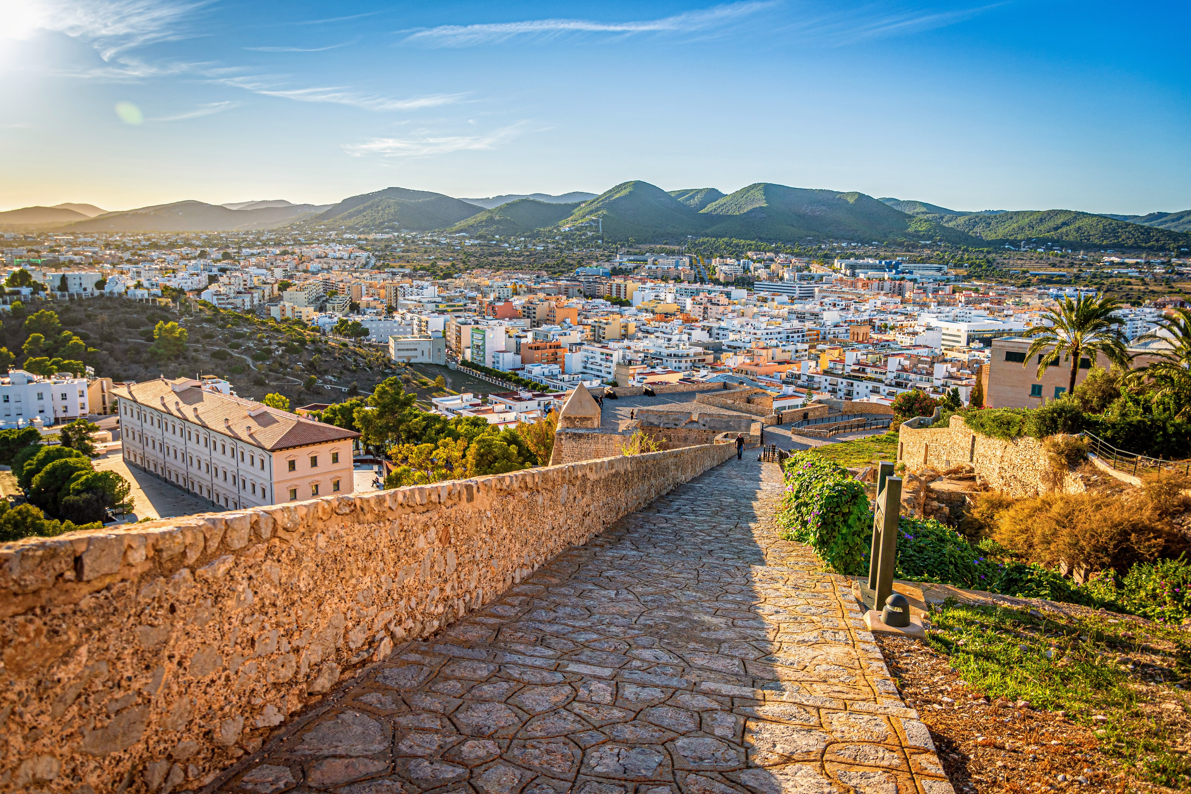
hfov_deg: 67.4
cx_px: 596
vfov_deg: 47.9
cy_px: 397
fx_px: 893
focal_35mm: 27
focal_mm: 18
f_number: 3.5
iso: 100
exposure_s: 1/1250
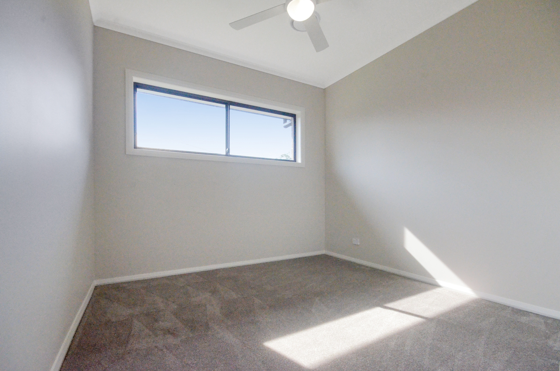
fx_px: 233
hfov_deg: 100.5
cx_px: 280
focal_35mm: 15
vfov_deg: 77.1
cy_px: 186
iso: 4000
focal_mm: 10
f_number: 10
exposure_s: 1/800
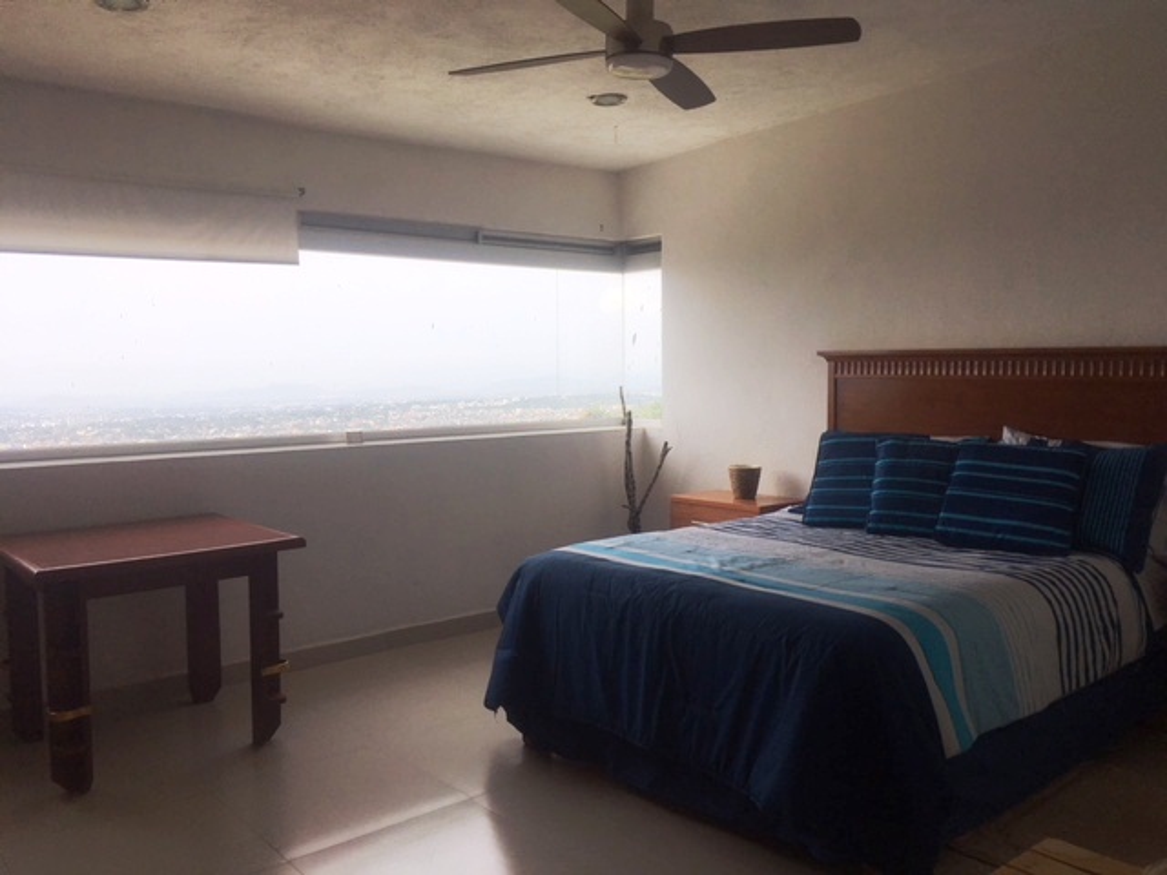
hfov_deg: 61.7
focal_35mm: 29
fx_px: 978
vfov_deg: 48.2
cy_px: 438
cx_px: 584
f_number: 2.2
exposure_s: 1/630
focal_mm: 4.15
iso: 25
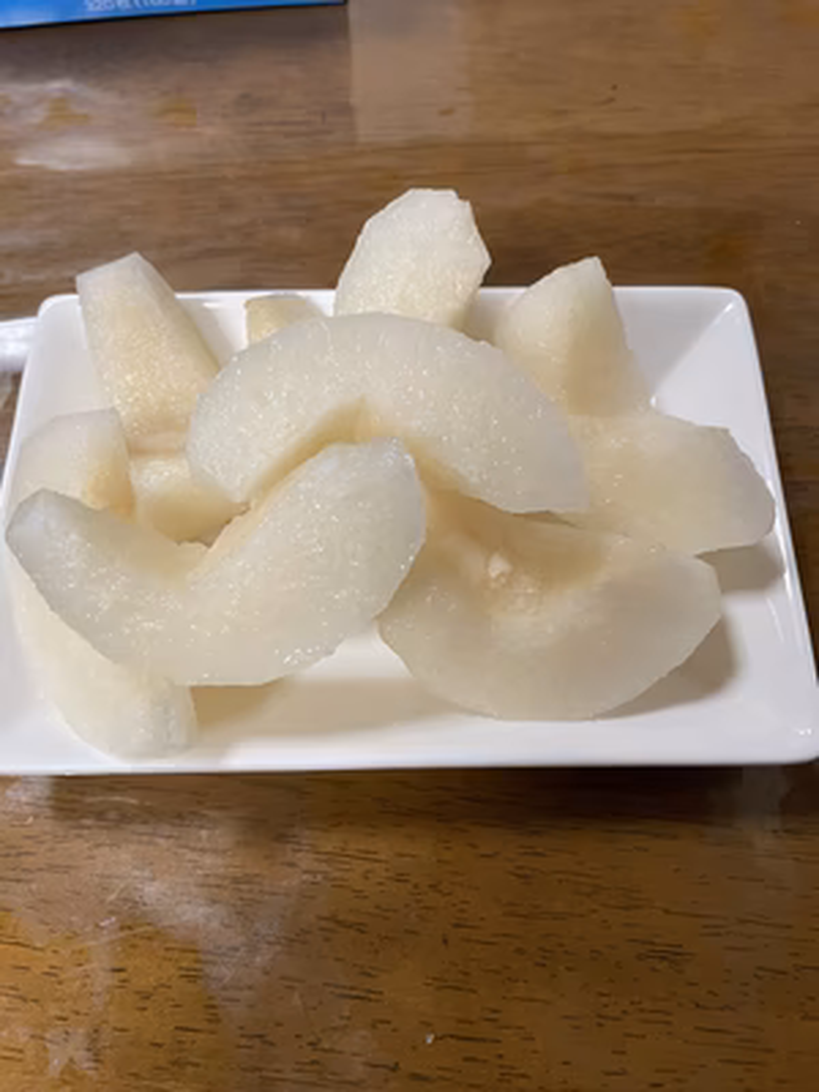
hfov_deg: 53.1
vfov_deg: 67.3
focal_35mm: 26
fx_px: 820
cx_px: 410
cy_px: 546
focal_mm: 4.2
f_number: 1.6
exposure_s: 1/50
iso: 125
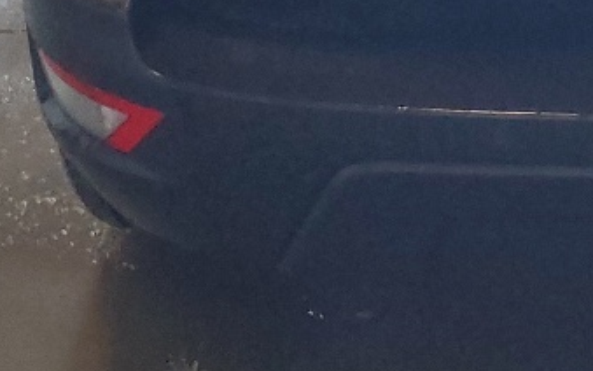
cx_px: 845
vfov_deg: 9.5
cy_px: -360
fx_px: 2101
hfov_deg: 15.1
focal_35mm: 130
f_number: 1.5
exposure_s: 1/60.2
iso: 161
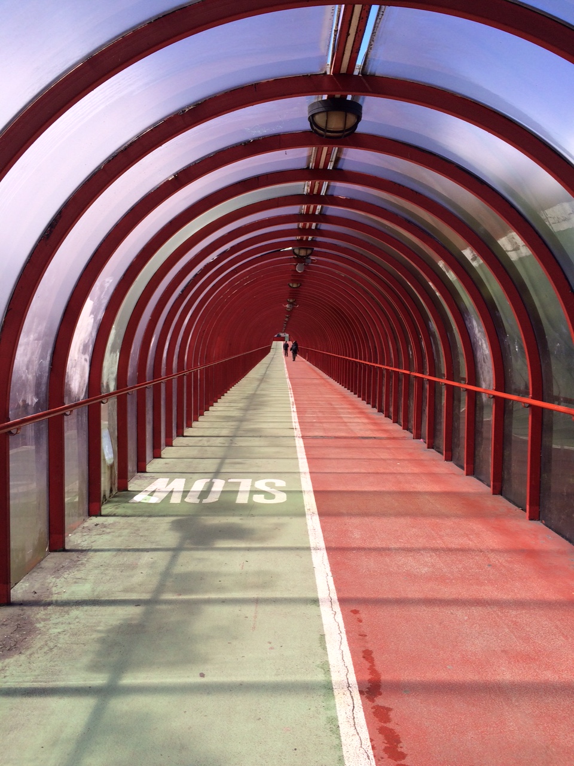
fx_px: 641
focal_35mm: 29
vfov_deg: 61.7
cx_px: 287
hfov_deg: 48.2
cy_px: 383
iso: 32
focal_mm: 4.15
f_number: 2.2
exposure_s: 1/1109
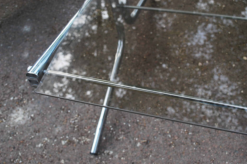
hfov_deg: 55.8
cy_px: 83
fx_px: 233
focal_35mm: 34
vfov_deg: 38.9
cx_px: 126
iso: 200
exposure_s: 1/100
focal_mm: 22
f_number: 5
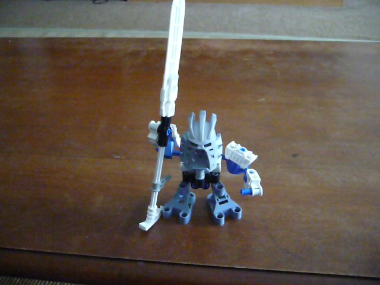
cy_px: 142
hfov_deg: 52.6
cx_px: 190
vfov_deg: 40.7
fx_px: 384
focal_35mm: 35
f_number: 2.8
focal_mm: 5.8
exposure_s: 1/30
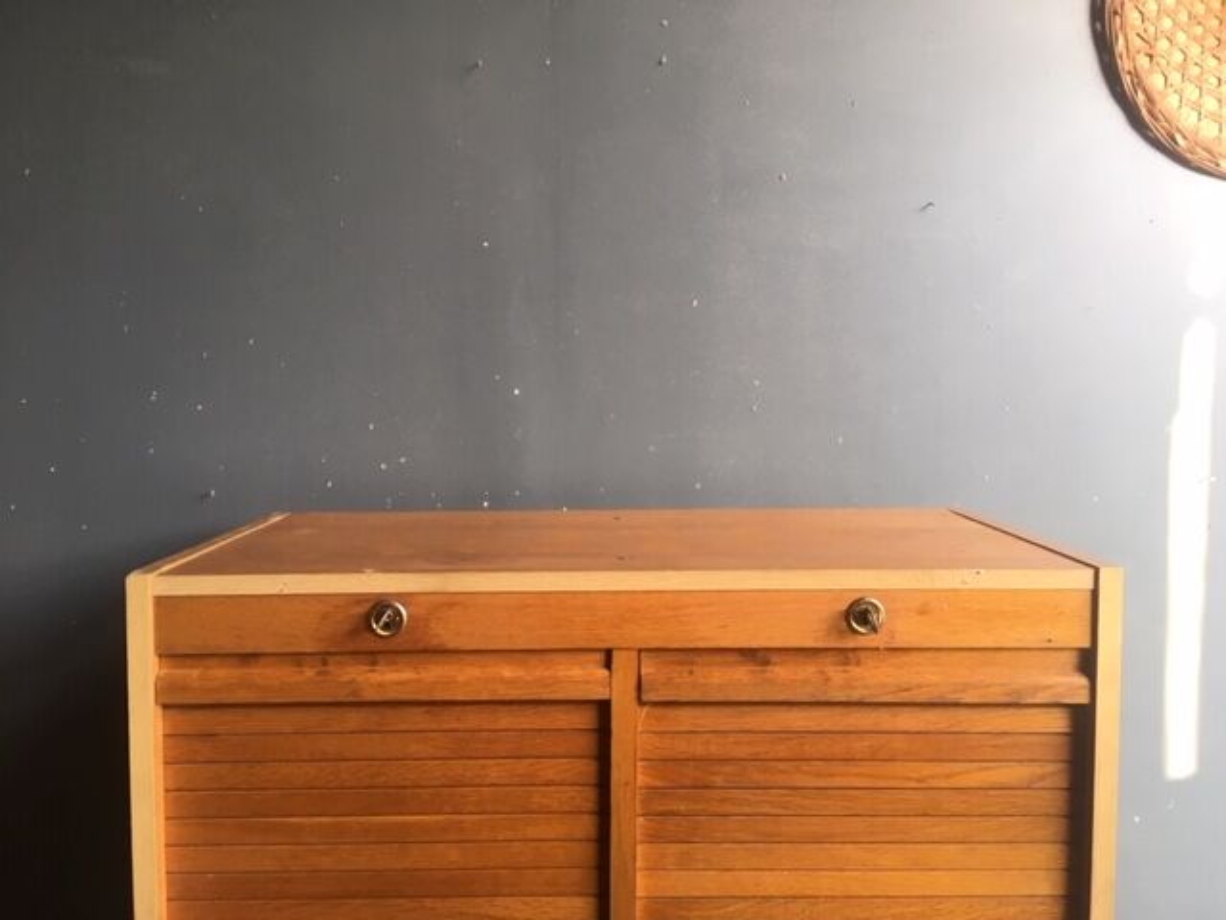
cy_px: 460
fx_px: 1027
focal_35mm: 29
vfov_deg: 48.2
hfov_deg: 61.7
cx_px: 613
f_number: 2.2
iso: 25
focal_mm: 4.15
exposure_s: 1/33
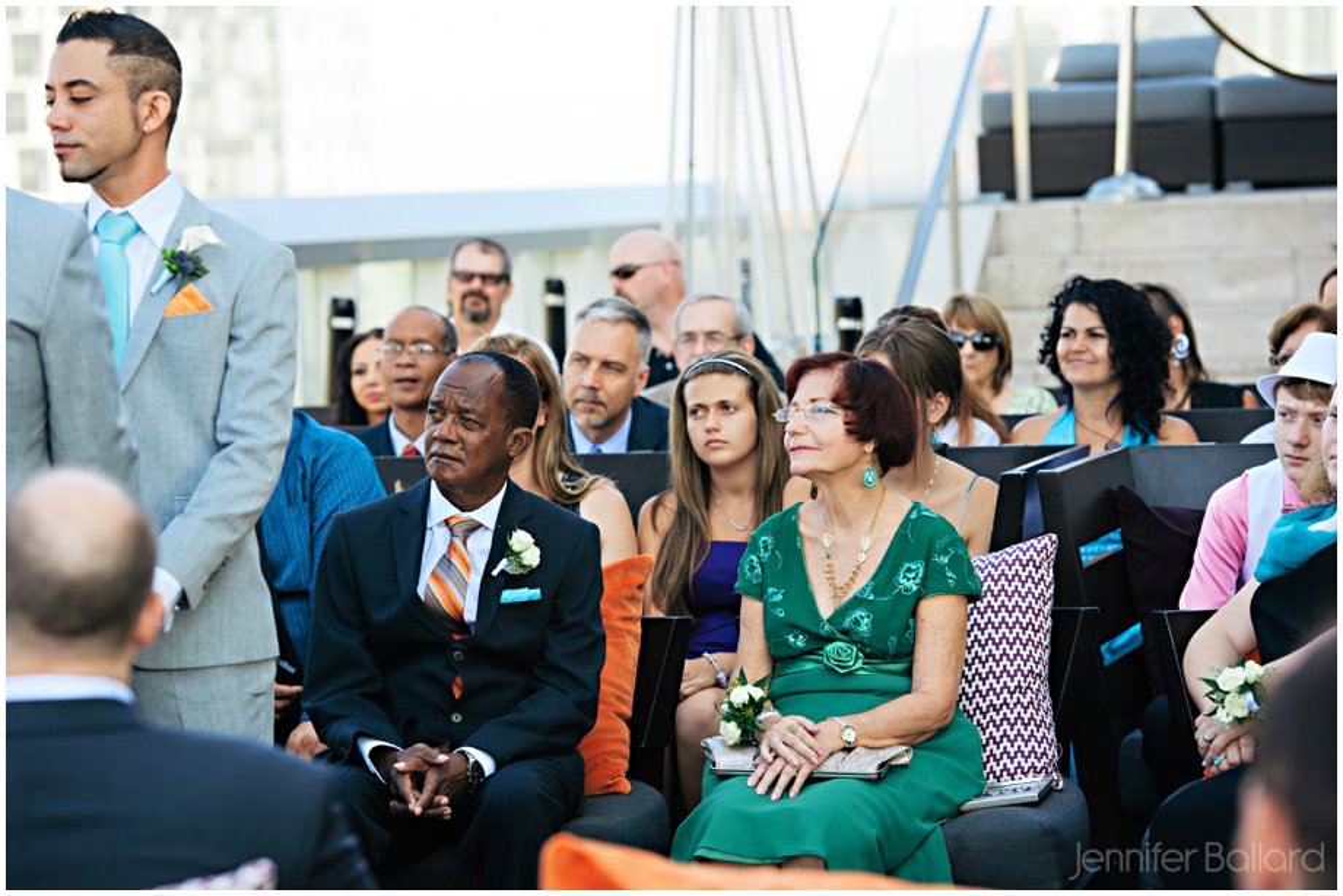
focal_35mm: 130
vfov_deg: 10.6
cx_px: 672
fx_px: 4851
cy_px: 448
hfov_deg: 15.8
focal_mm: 130
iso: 400
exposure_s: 1/400
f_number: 4.5
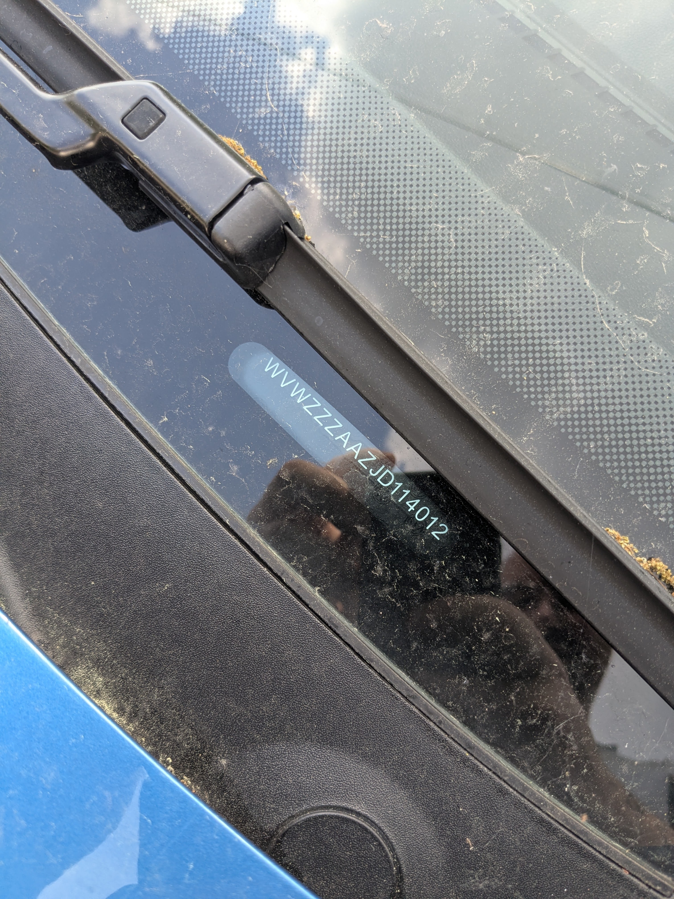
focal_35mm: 27
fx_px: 701
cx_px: 337
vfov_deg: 65.3
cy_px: 450
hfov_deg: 51.4
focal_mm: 4.38
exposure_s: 1/251
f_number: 1.73
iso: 60
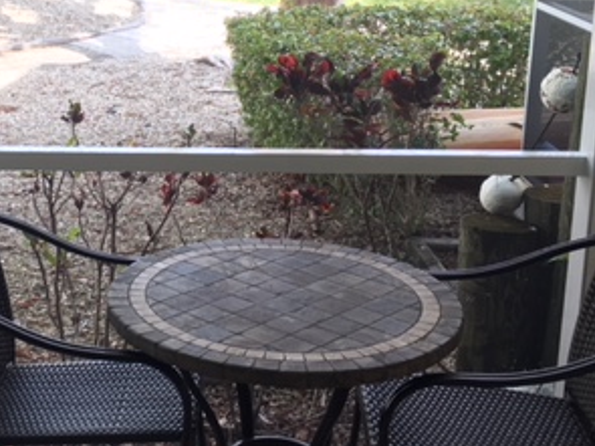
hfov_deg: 30.0
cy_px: 119
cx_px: 113
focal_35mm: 63
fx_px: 1082
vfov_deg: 23.1
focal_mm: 4.15
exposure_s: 1/120
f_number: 2.2
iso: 32
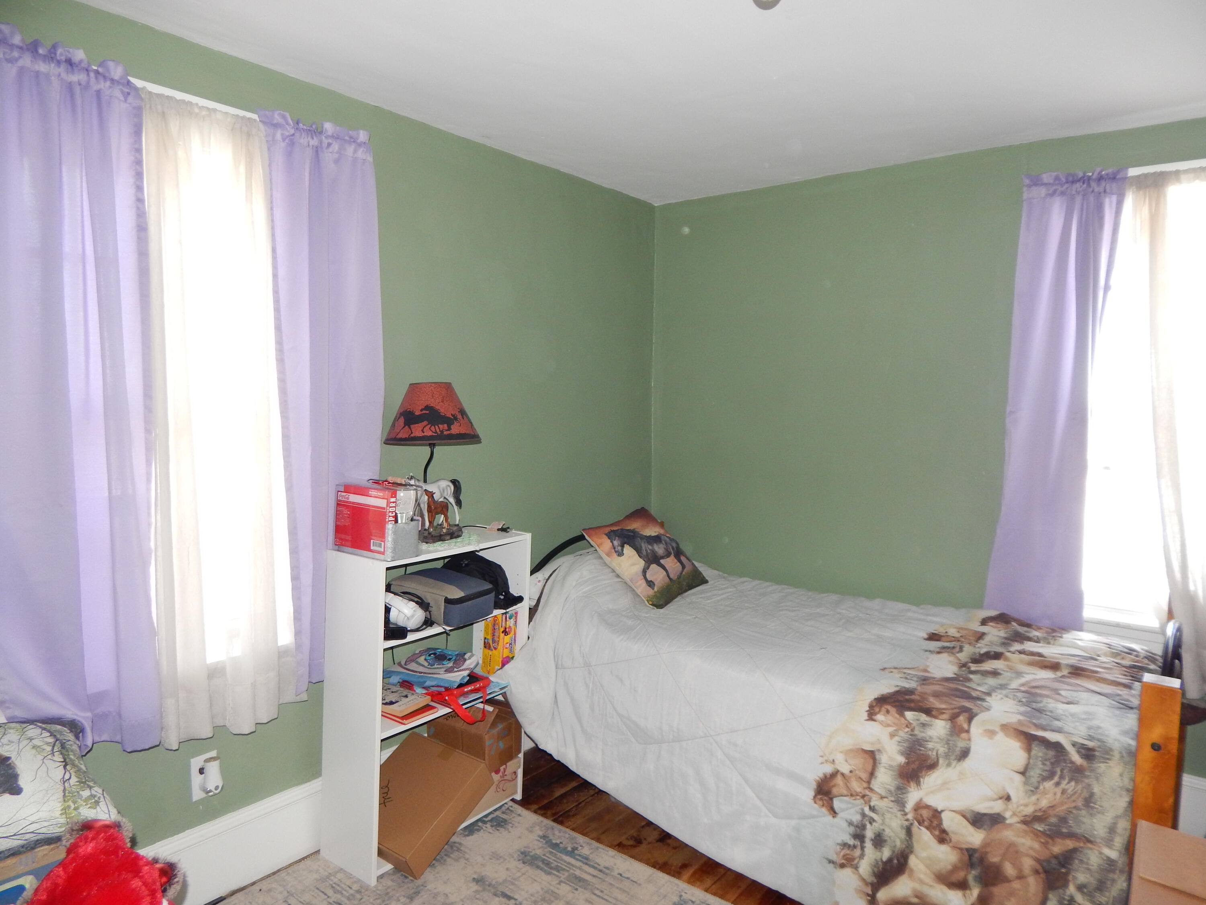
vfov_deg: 58.9
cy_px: 452
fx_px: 801
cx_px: 603
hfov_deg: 73.9
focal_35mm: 23
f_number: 3
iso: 200
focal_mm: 4
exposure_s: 1/30
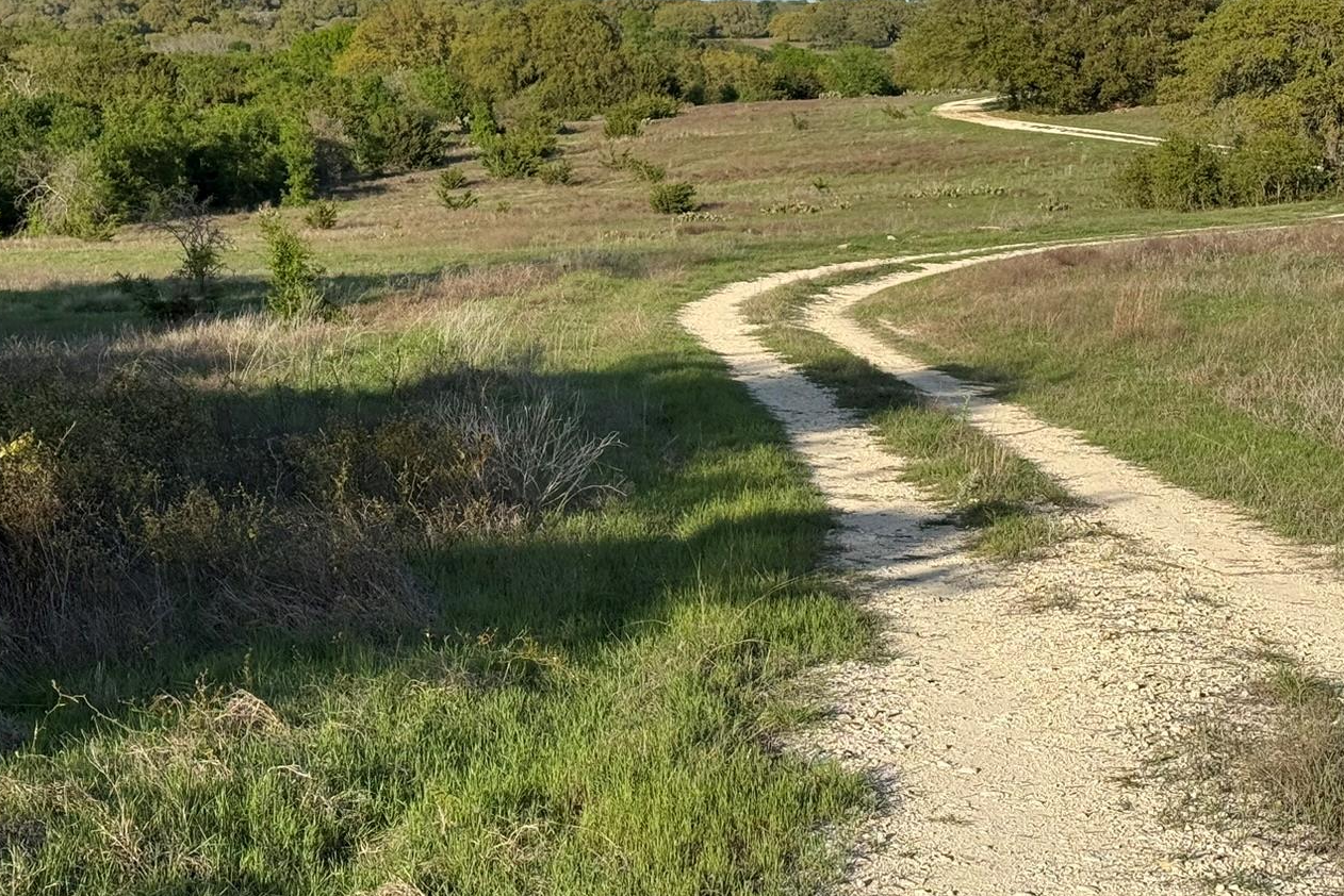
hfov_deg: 25.0
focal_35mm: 81
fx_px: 3025
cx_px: 496
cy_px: 252
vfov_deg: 16.8
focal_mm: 6.76
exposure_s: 1/3704
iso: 80
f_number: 1.78
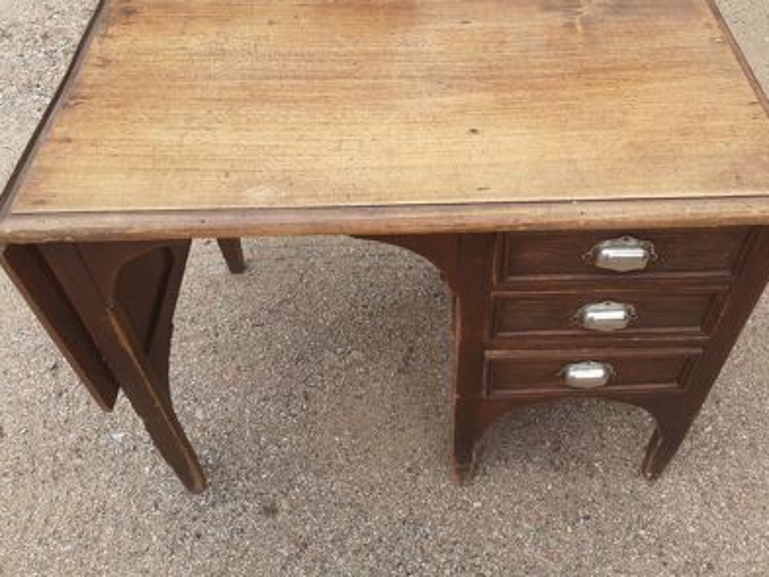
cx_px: 434
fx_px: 733
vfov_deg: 42.8
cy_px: 243
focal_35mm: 33
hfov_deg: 55.2
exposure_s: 1/452
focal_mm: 3.6
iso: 40
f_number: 1.9
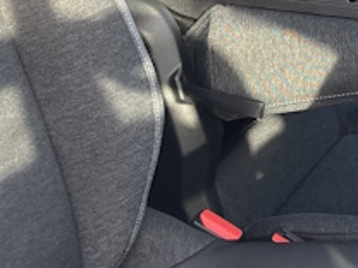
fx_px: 1241
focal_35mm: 120
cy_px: 2
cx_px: 275
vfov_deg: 12.2
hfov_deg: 16.3
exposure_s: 1/121
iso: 50
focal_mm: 5.1
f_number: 1.6
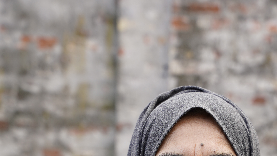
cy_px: 305
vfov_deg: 8.9
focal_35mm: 130
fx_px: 953
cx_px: 195
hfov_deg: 16.5
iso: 200
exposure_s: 1/100
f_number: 4.5
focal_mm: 54.3
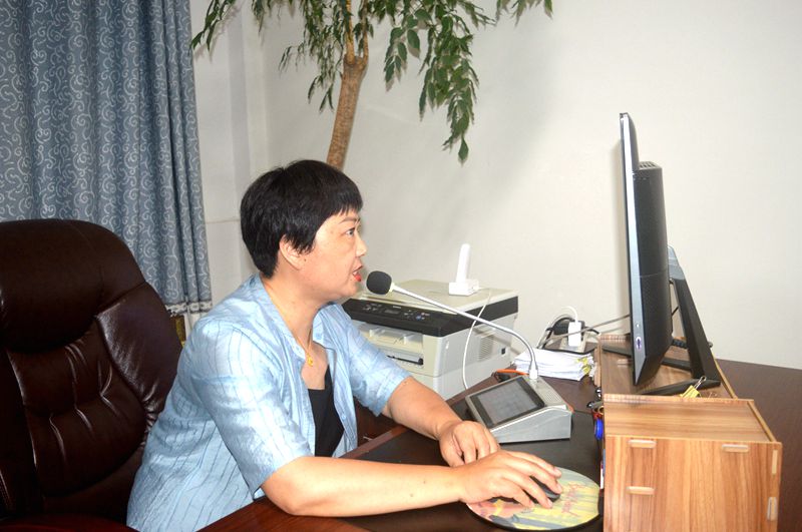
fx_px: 734
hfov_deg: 57.3
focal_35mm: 33
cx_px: 401
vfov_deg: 39.9
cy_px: 266
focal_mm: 22
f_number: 3.8
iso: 720
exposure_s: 1/60
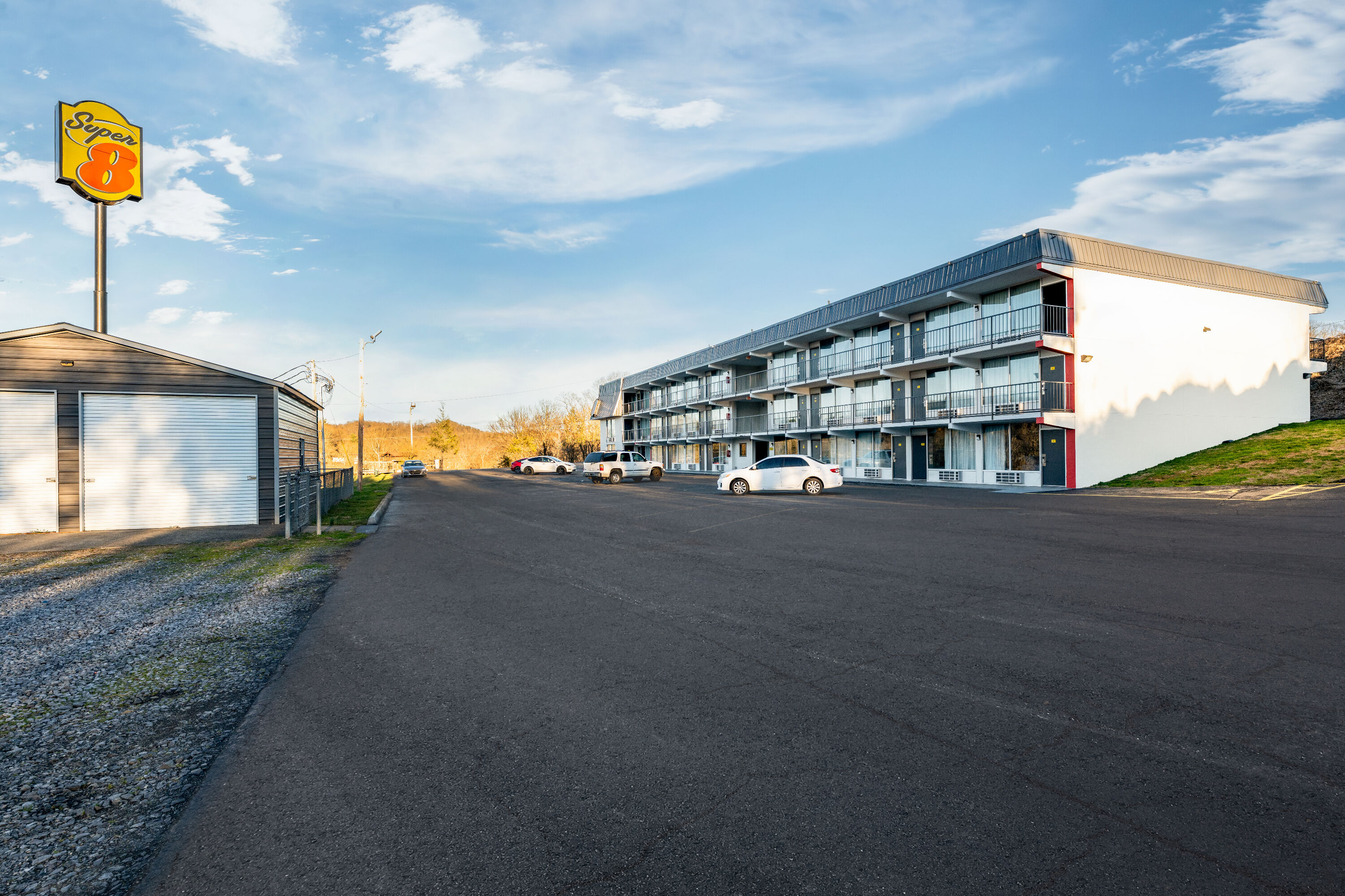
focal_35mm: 17
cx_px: 672
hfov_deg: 93.3
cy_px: 448
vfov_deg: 70.4
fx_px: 635
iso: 250
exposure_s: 1/250
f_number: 8
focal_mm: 17
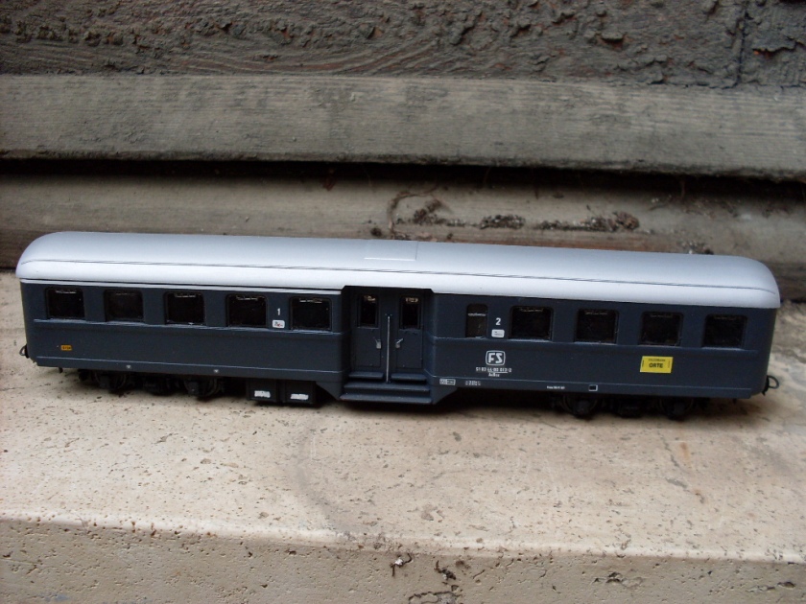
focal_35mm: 38
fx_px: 885
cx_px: 403
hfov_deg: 49.0
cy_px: 302
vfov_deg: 37.7
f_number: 2.8
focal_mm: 6.3
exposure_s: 1/125
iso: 80
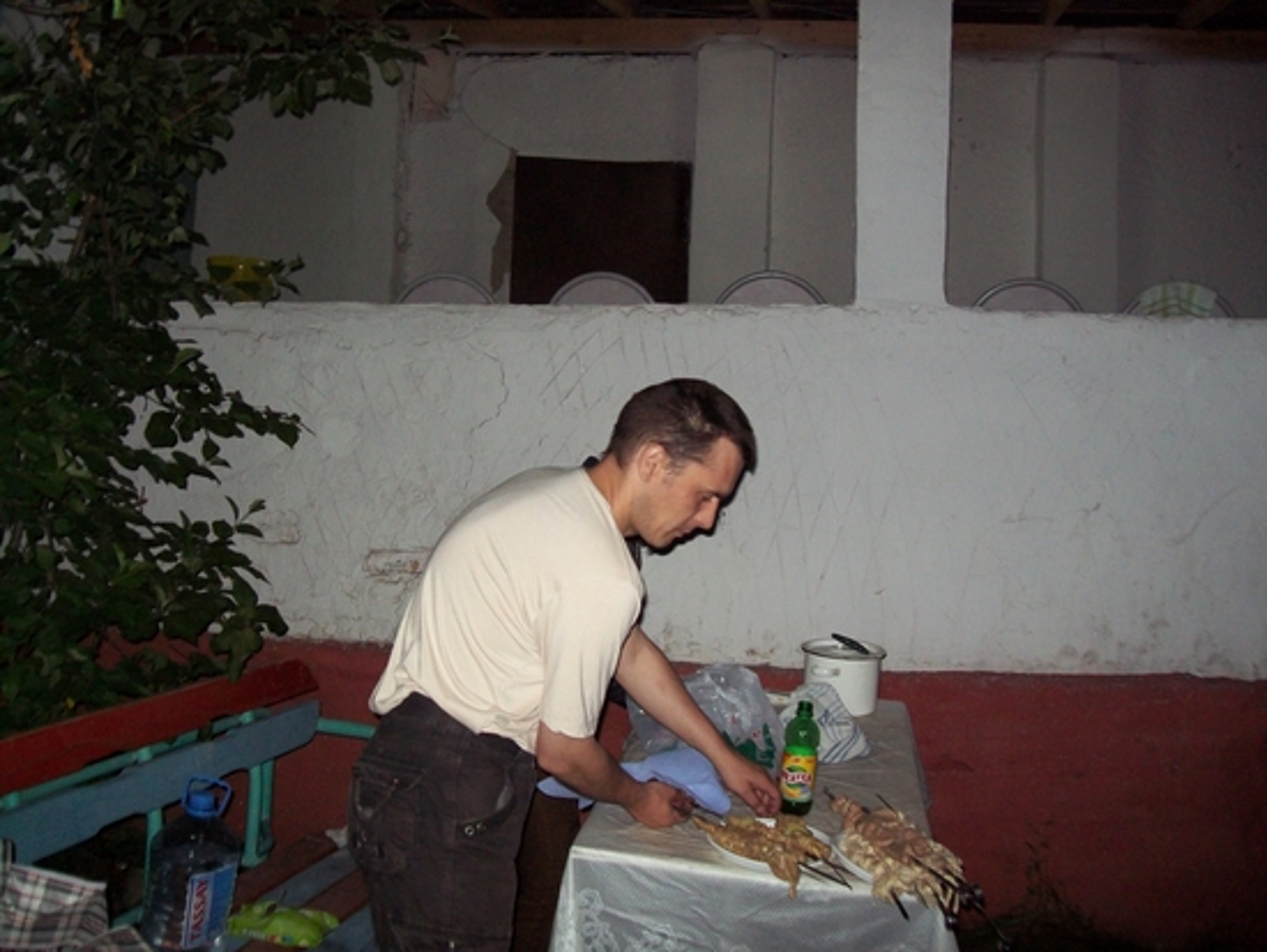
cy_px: 476
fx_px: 1245
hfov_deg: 53.9
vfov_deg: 41.8
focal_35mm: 34
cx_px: 634
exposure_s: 1/60
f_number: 2.7
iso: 160
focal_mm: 6.1
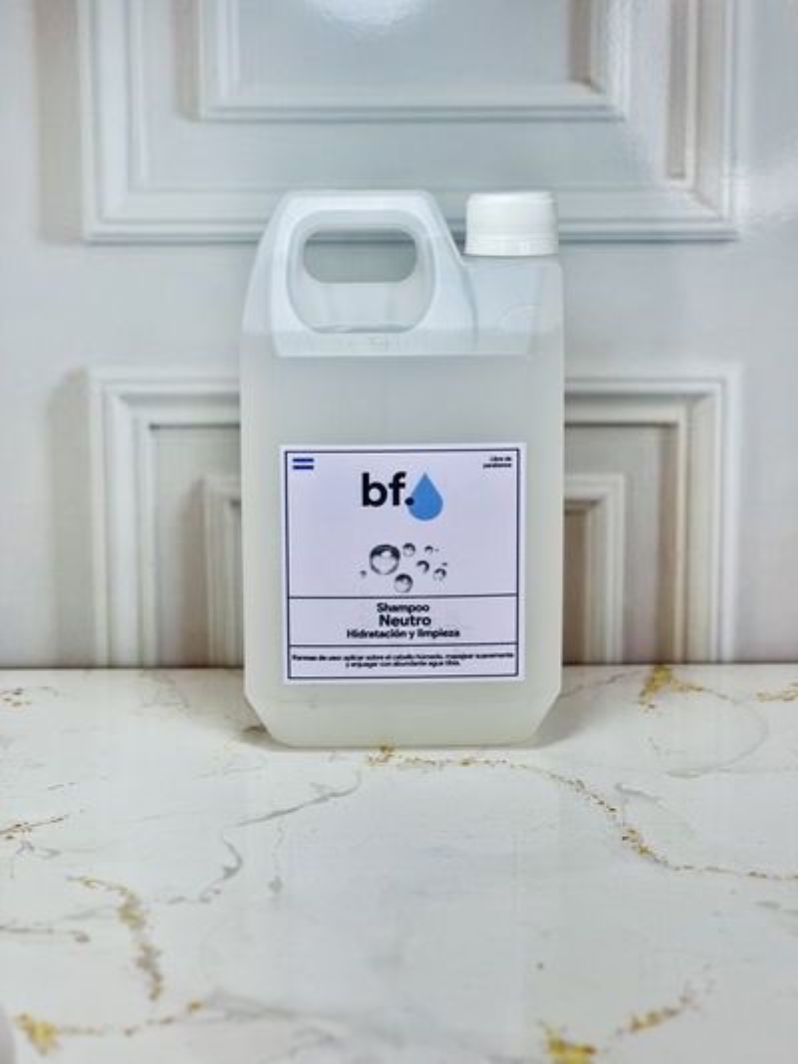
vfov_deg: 25.3
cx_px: 399
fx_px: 2366
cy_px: 532
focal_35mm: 77
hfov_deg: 19.1
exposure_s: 1/100
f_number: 2.8
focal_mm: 9
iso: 80
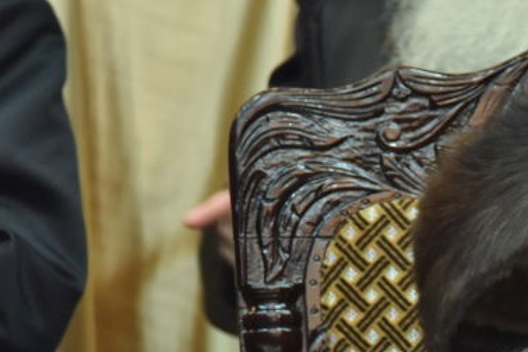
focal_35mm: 1627
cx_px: 652
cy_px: 420
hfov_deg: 1.3
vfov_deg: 0.8
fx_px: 23861
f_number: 6.3
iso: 2000
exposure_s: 1/100
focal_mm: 600
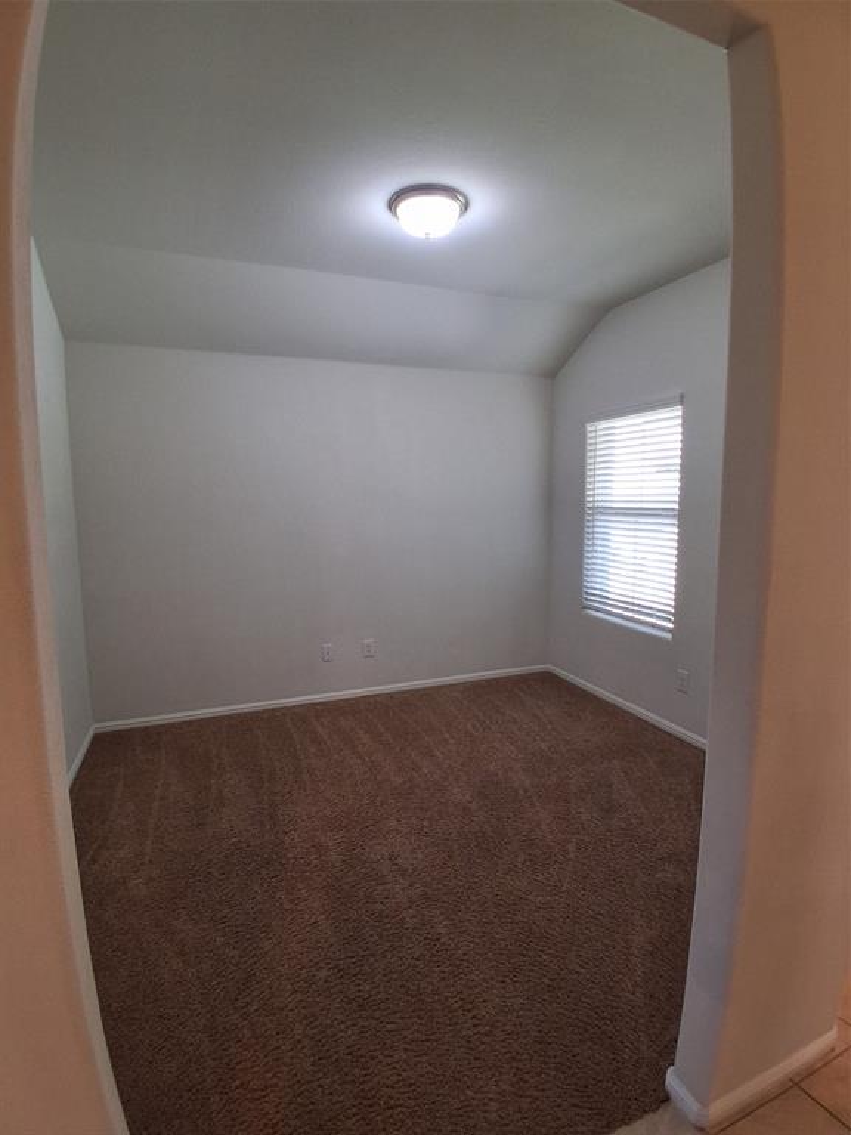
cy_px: 568
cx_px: 426
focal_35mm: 17
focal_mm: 1.4
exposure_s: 1/40
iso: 125
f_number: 2.2
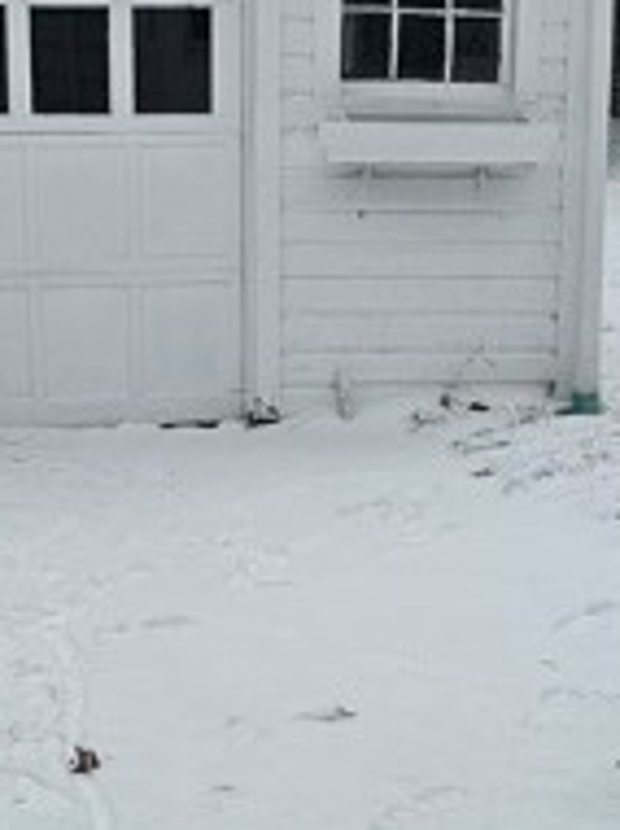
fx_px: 2226
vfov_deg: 21.0
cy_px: 607
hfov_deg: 15.9
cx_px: 293
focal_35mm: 93
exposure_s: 1/499
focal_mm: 6.3
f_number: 1.7
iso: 10
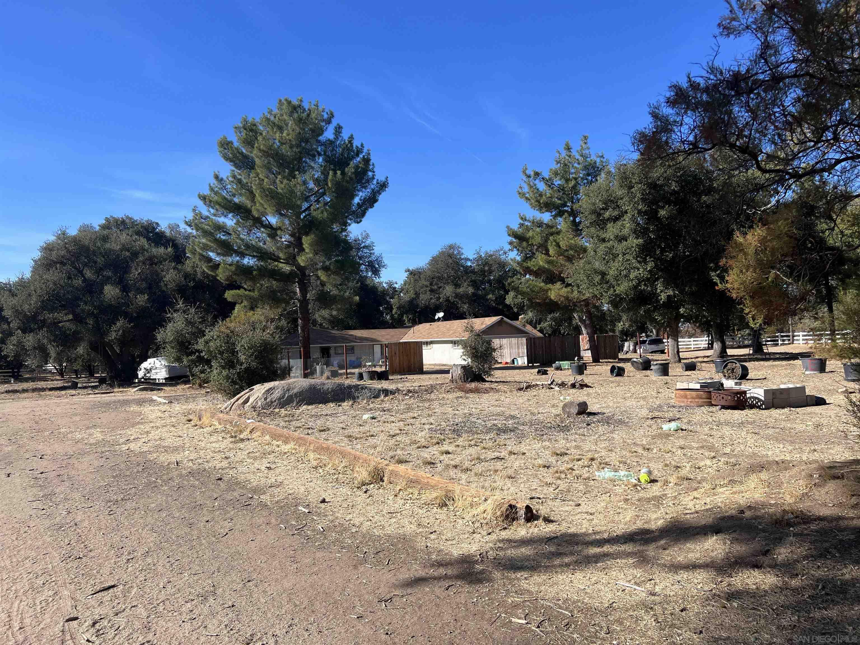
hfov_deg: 67.3
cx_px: 430
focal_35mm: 26
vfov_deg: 53.1
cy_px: 322
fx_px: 646
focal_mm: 5.7
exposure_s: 1/3077
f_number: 1.5
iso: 50
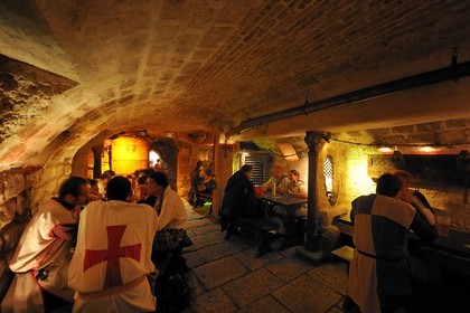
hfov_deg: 104.3
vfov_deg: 81.2
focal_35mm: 14
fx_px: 183
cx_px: 235
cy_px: 156
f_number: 5.6
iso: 800
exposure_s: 1.3
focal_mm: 14
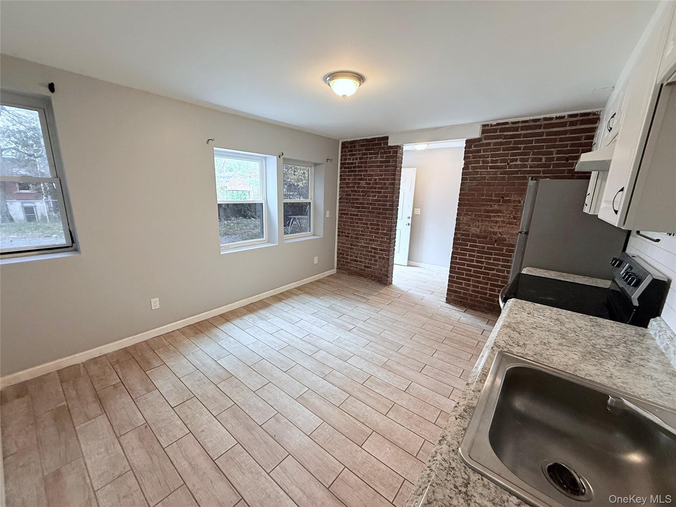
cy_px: 254
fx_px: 273
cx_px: 338
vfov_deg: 85.7
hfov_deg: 102.1
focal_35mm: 14
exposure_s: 1/60
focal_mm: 2.22
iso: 250
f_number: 2.2
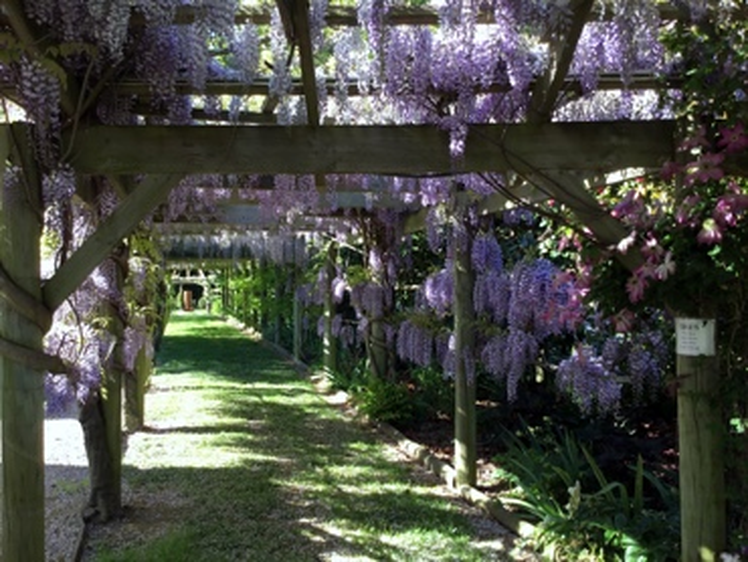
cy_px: 281
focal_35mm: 31
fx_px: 670
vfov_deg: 45.5
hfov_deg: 58.3
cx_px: 374
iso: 25
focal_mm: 3.3
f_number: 2.4
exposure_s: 1/118
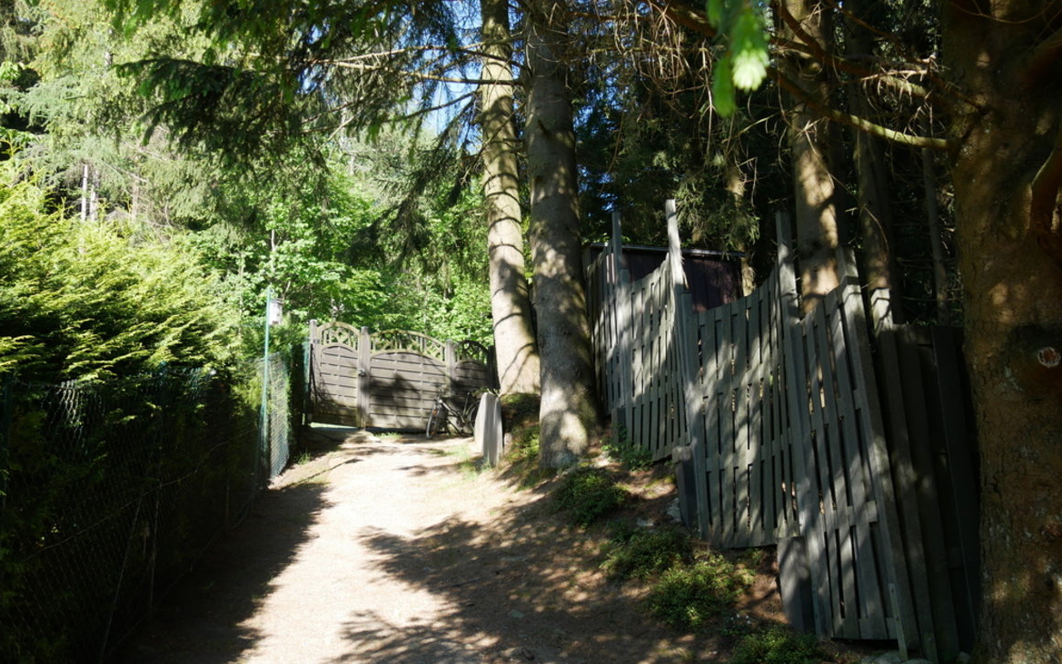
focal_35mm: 37
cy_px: 315
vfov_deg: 34.4
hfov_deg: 52.7
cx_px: 519
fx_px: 1071
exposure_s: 1/160
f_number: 5
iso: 200
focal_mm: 17
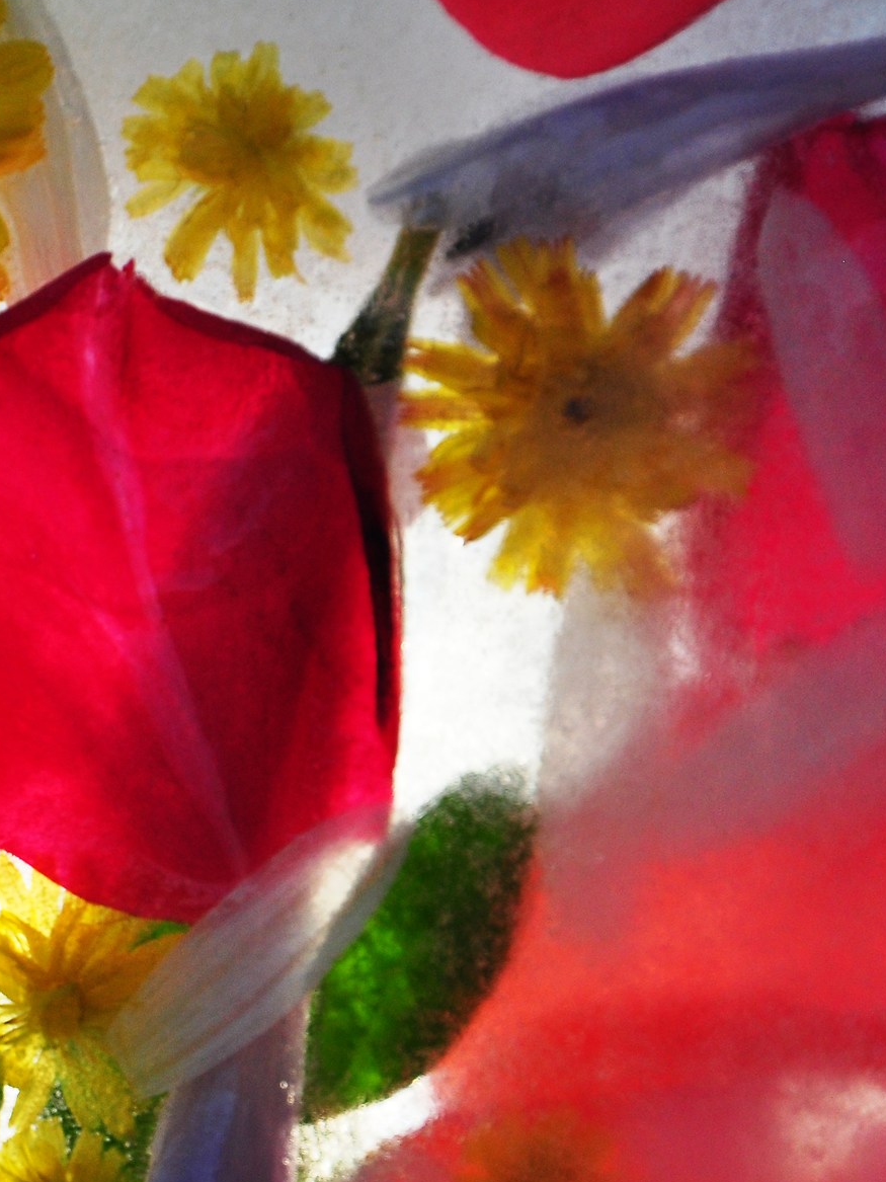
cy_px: 756
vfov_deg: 2.5
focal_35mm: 800
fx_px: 27306
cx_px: -139
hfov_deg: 1.9
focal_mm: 270
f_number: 8
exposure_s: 1/800
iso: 400
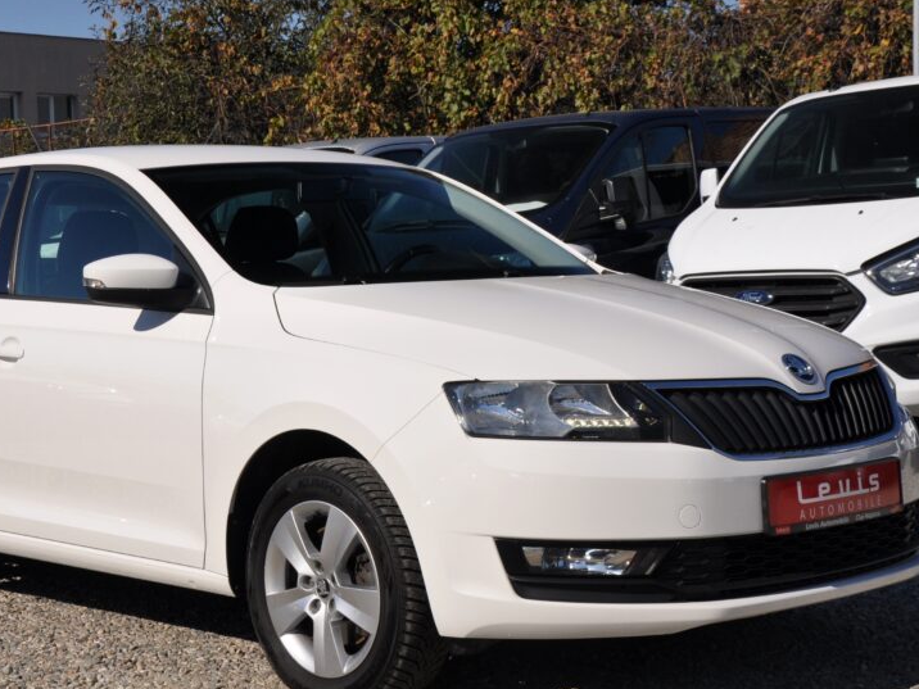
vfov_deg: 21.0
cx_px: 334
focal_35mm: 70
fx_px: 1858
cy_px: 286
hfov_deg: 27.7
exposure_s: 1/500
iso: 500
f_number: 11
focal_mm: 34
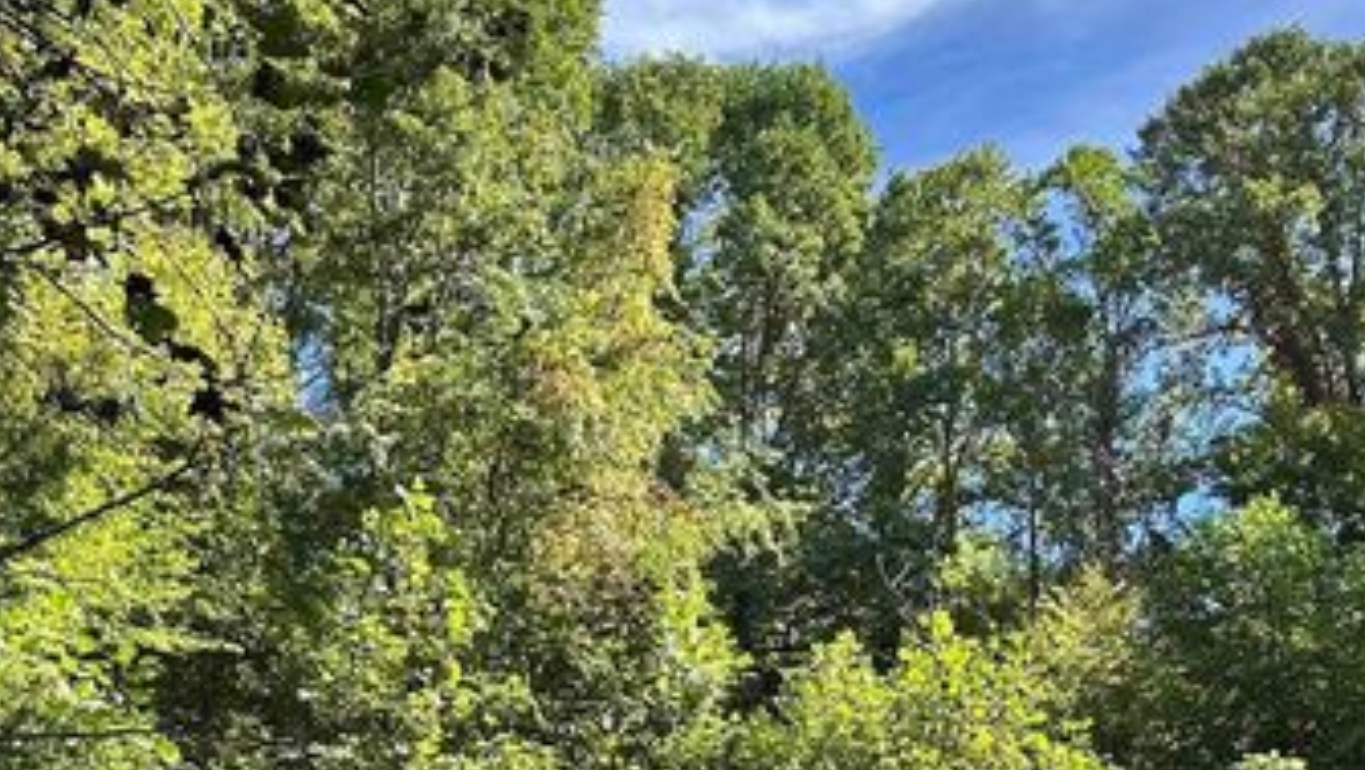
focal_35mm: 52
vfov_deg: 22.2
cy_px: 772
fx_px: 1883
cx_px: 762
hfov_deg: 39.8
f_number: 1.78
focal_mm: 6.86
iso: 80
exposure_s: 1/1157
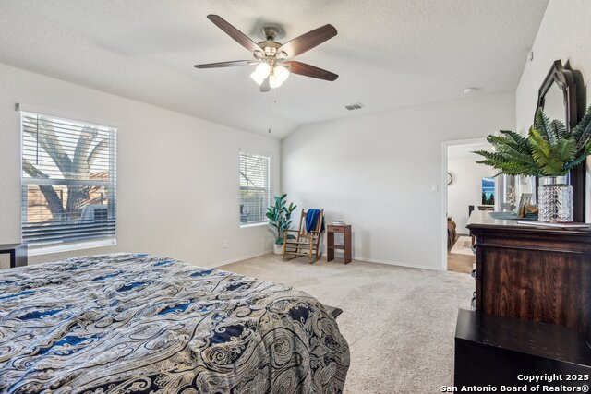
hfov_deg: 93.3
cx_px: 296
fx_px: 279
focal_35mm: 17
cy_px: 197
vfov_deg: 70.5
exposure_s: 1/15
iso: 1250
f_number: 8
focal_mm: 17
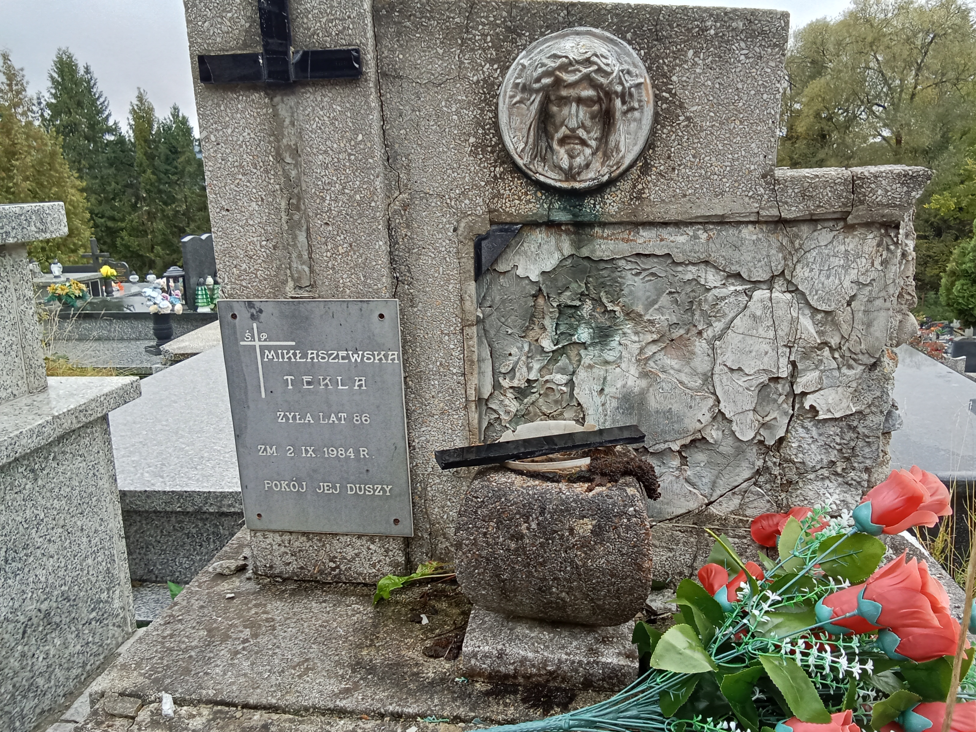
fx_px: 761
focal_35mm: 27
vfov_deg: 51.4
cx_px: 488
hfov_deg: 65.3
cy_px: 366
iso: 100
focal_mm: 2.79
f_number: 2
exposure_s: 1/177
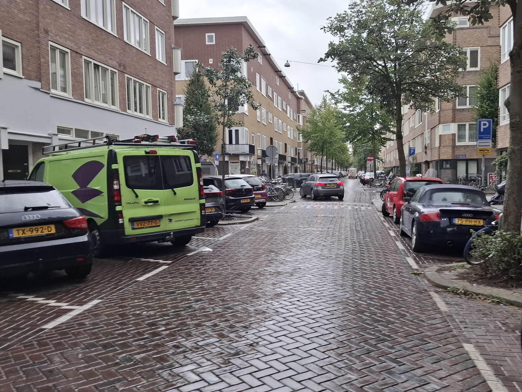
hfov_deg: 59.6
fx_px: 452
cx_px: 305
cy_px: 184
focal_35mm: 30
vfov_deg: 46.8
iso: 50
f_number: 1.8
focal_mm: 5.5
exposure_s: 1/100
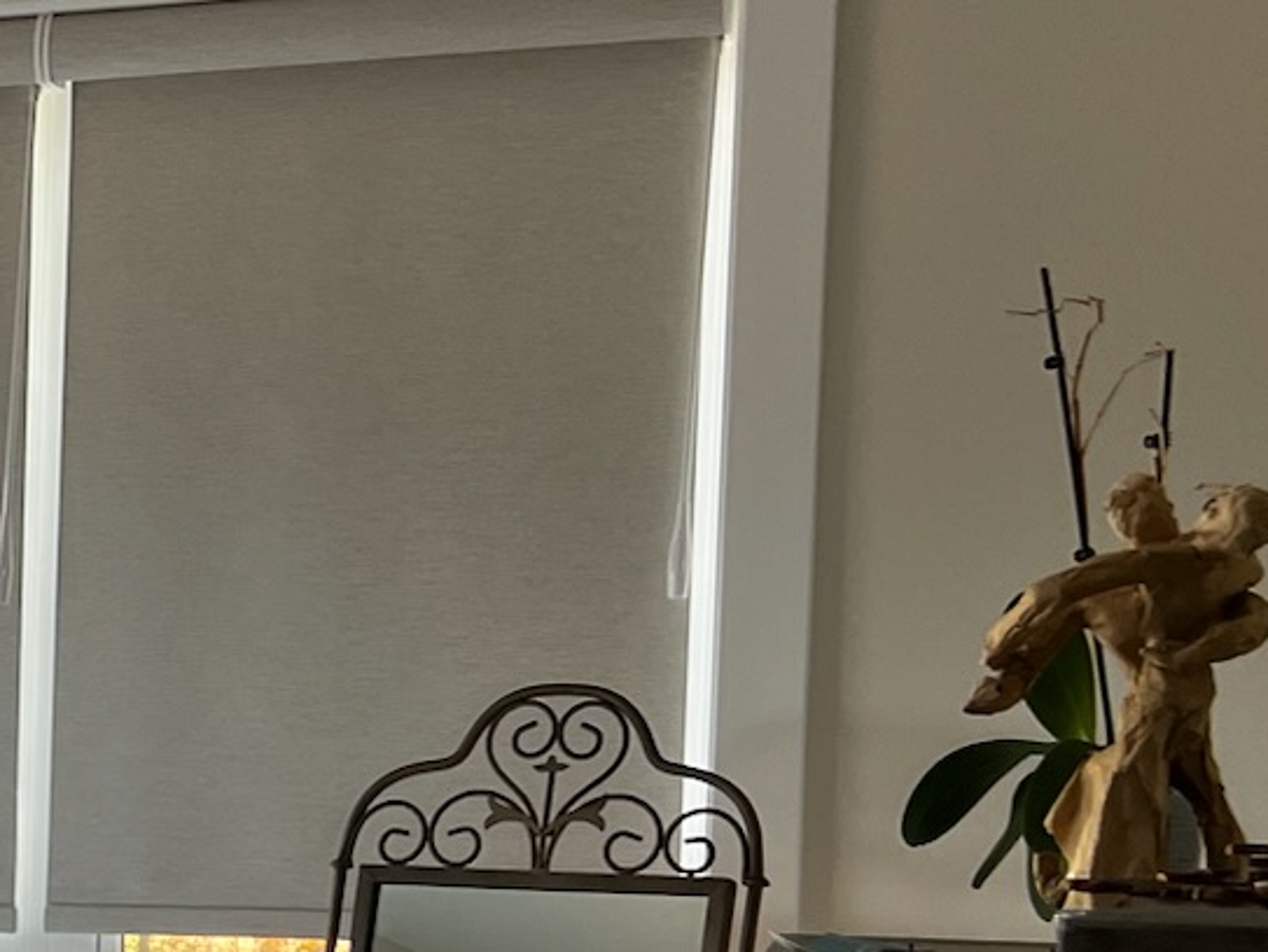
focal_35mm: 98
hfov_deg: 17.6
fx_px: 3592
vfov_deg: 14.8
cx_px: -719
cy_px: 971
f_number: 1.5
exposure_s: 1/121
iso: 64
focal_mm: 5.7
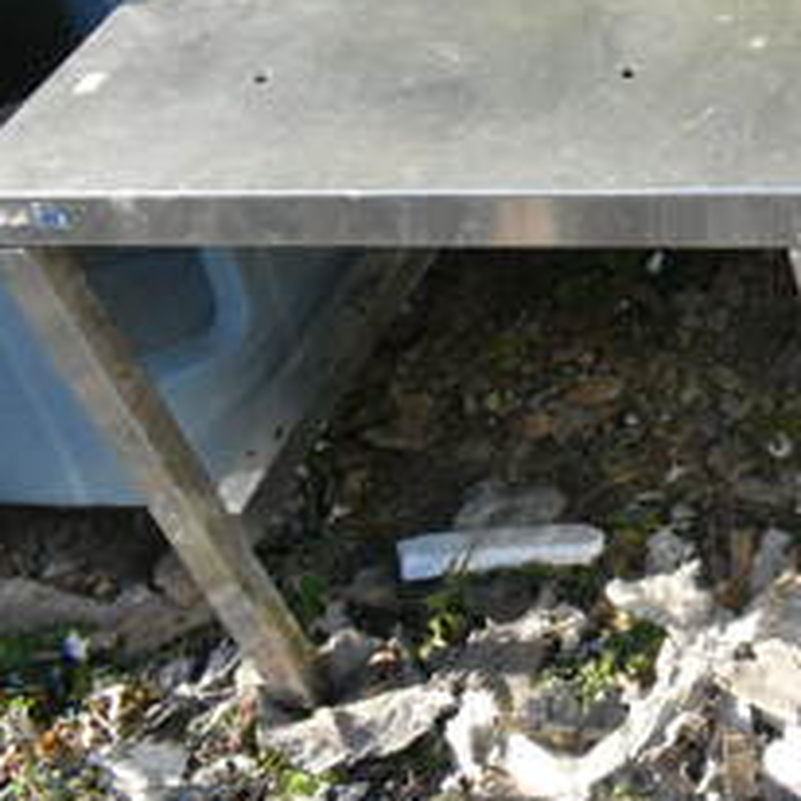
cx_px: 1178
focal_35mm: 68
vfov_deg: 25.0
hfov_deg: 21.5
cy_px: 187
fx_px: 1780
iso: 6400
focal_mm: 18
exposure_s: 1/1600
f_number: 20
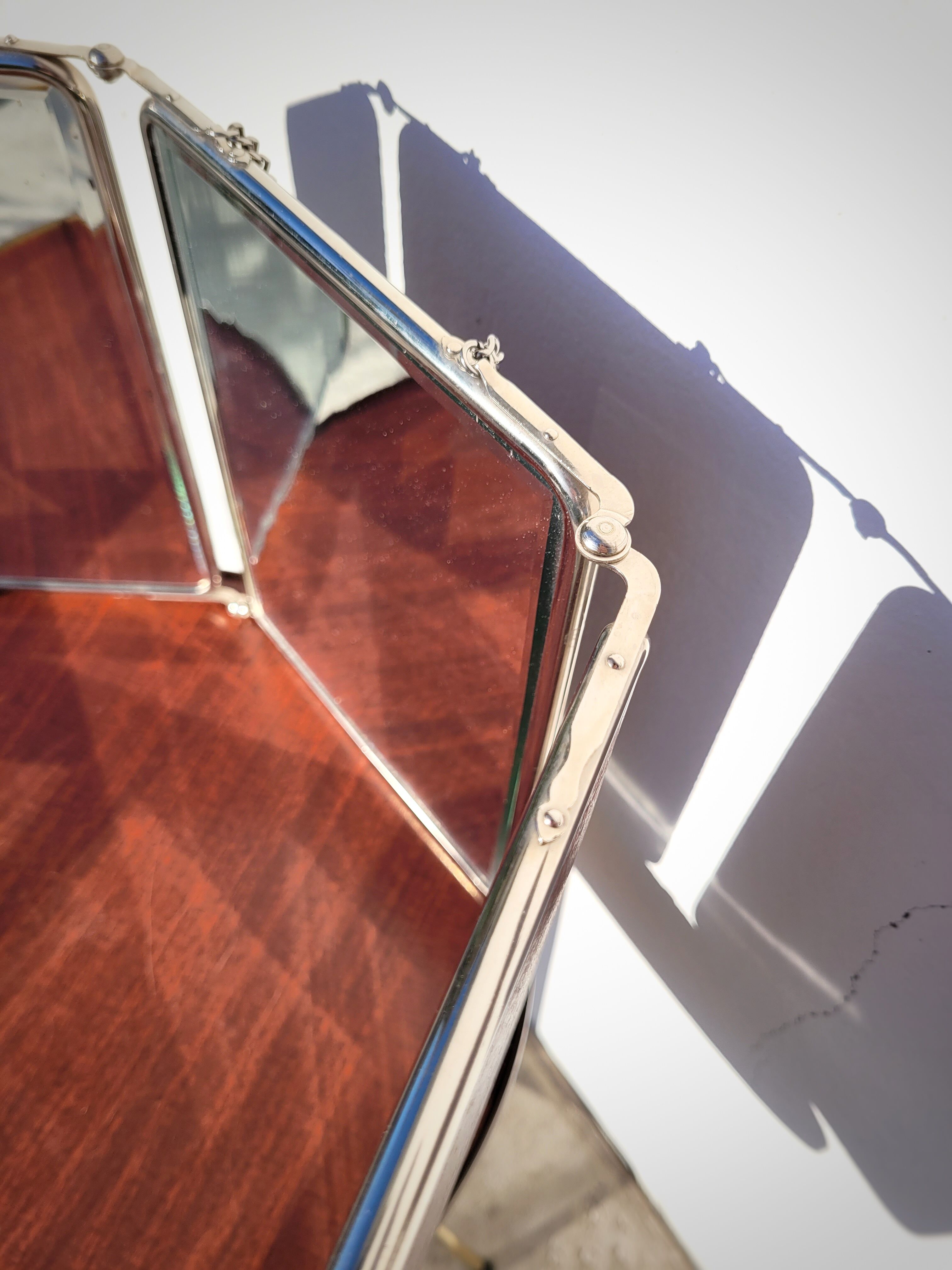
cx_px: 476
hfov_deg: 53.1
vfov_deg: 67.3
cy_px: 635
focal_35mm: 26
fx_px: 953
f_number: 1.8
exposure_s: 1/3092
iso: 40
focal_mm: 5.4
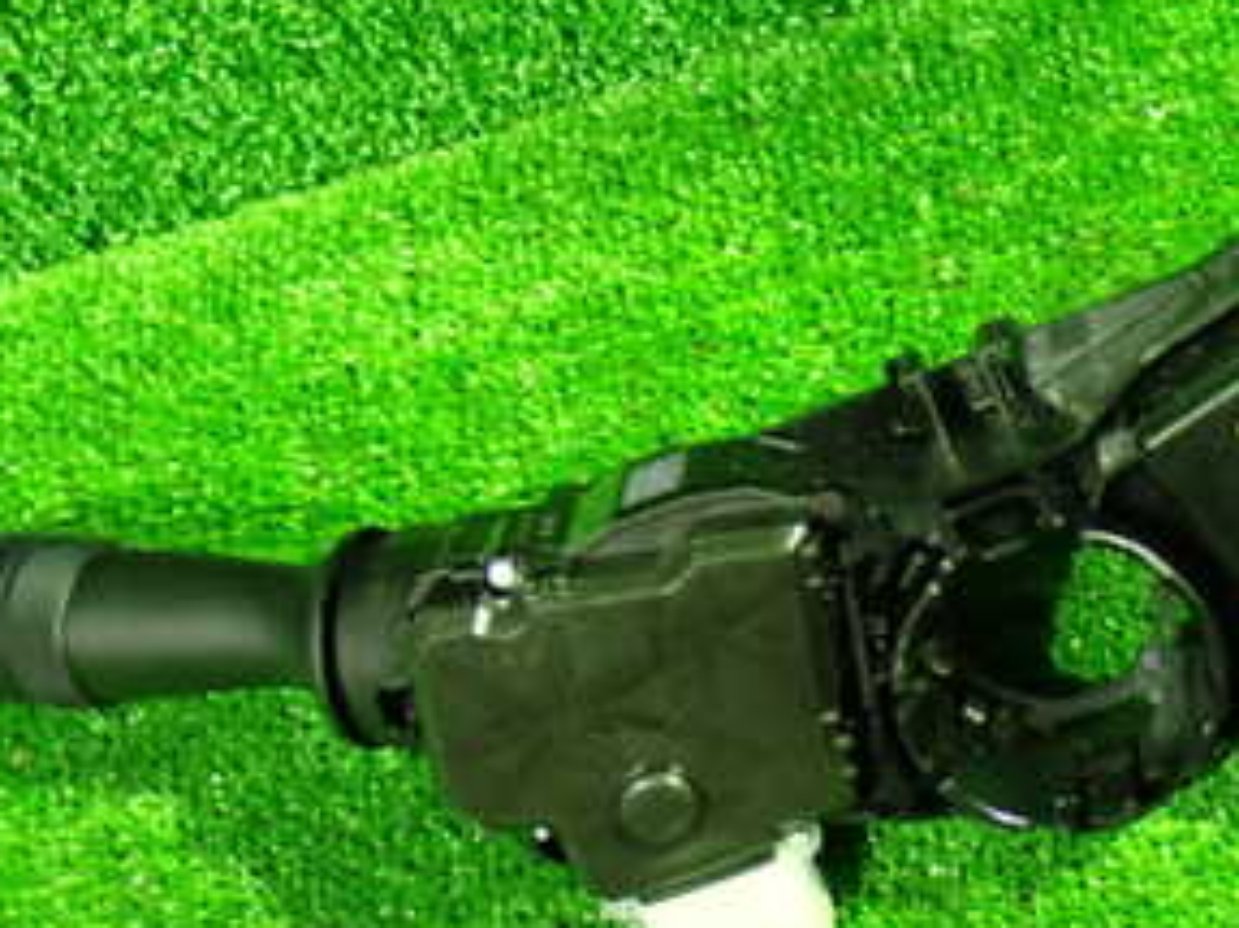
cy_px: 501
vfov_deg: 16.0
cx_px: 950
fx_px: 3292
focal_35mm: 92
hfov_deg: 21.1
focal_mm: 7.84
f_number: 2.9
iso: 1000
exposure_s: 1/10
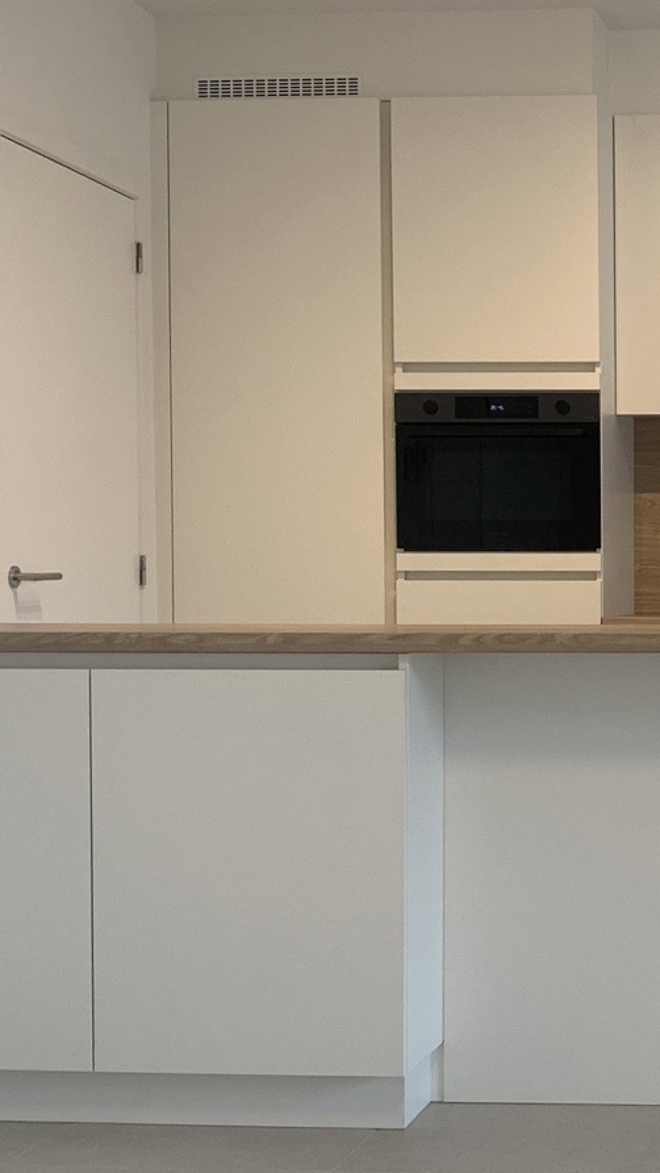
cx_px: 782
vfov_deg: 34.3
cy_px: 677
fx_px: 1897
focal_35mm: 61
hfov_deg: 18.7
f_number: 1.8
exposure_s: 1/121
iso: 64
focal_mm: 4.25
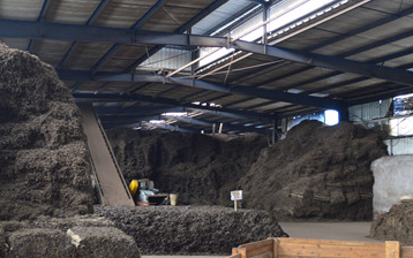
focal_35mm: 46
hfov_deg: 43.5
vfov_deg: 27.8
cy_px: 182
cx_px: 195
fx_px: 518
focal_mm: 18
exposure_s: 1/20
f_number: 3.5
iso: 400
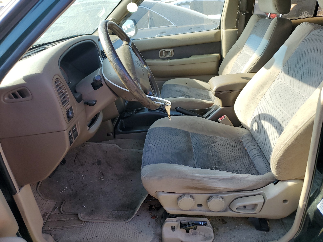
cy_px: 121
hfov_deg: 67.3
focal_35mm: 26
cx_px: 162
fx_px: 243
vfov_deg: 53.1
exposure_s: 1/455
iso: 50
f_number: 1.5
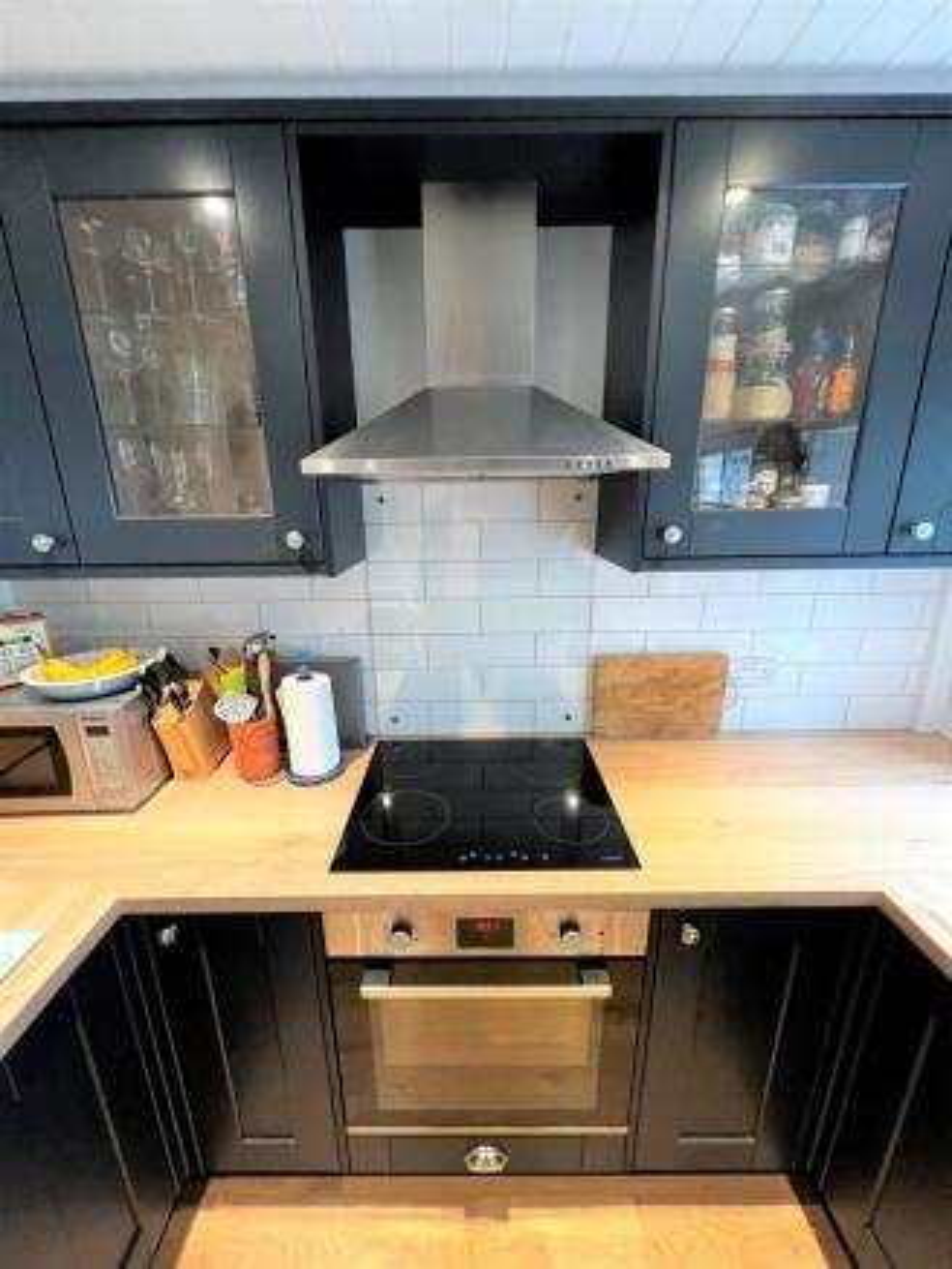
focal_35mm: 13
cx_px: 476
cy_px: 634
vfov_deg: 106.2
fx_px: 476
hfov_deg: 89.9
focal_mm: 1.57
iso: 320
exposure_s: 1/50
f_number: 1.8
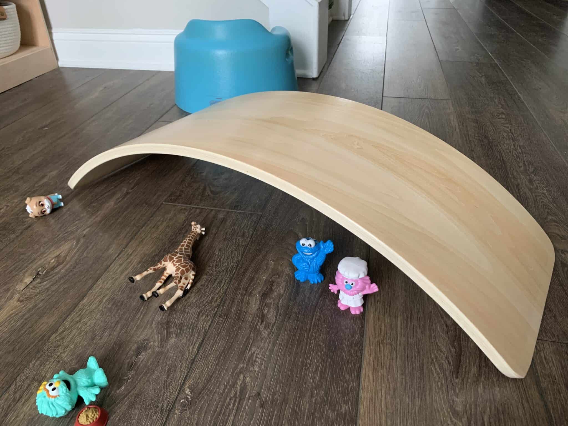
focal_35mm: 26
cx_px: 284
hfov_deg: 67.3
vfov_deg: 53.1
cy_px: 213
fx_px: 427
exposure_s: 1/60
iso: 400
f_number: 1.8
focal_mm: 4.25
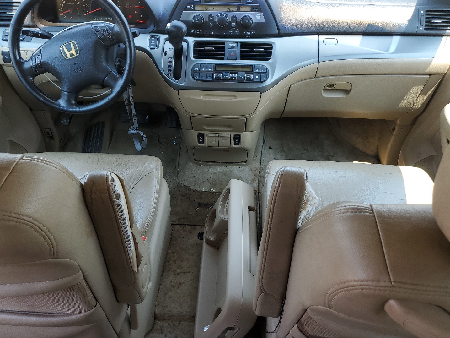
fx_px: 377
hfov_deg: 61.6
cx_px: 213
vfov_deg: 48.2
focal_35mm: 29
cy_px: 156
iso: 50
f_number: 1.5
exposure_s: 1/217
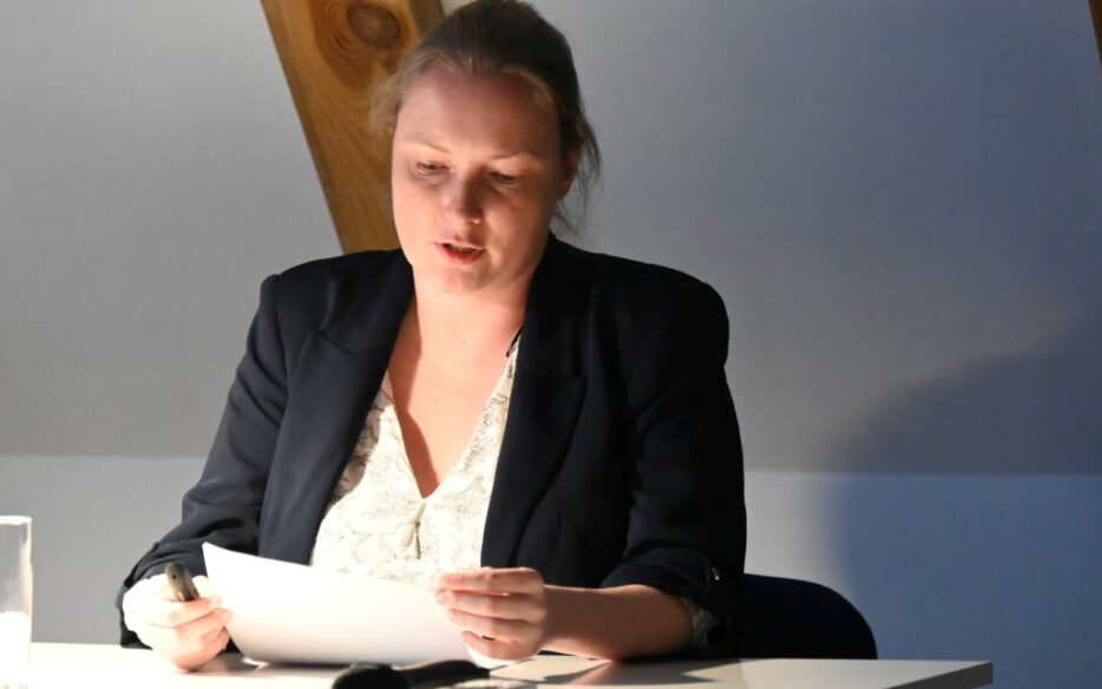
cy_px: 345
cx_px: 566
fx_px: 5196
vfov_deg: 7.6
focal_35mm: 173
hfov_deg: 12.1
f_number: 6.3
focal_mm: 155
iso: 20000
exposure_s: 1/60
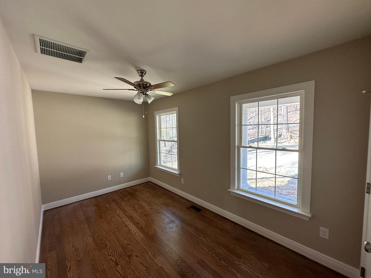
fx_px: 150
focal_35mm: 14
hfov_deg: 102.1
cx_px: 186
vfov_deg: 85.7
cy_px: 139
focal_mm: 2.22
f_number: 2.2
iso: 100
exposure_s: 1/99
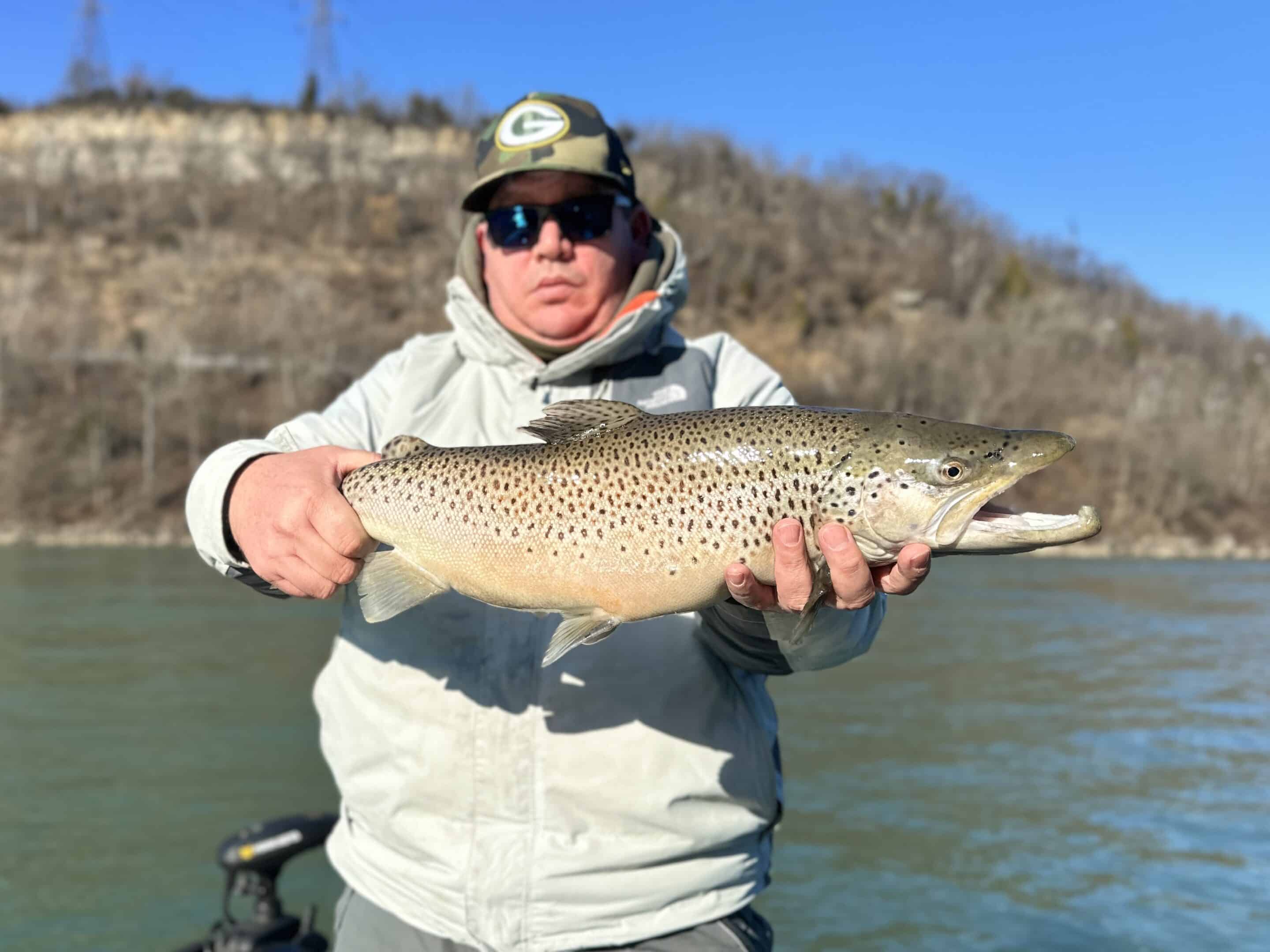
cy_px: 476
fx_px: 881
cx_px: 635
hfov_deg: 71.6
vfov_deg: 56.8
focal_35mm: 24
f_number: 1.78
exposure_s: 1/3472
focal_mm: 6.86
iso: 80
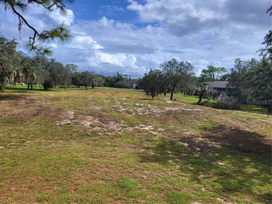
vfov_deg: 53.1
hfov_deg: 67.3
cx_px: 136
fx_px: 204
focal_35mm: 26
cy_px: 102
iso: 40
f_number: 1.8
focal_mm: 5.4
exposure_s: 1/2882
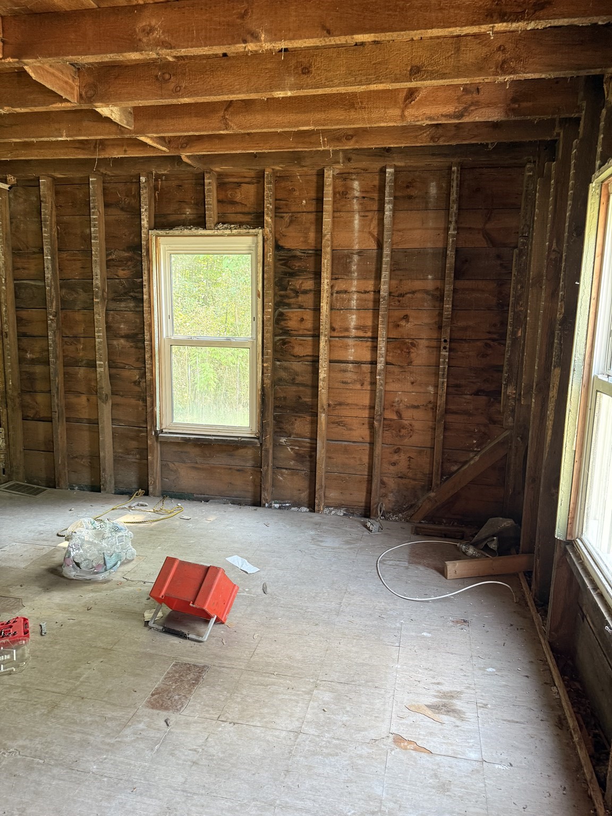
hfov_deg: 56.8
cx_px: 306
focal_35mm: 24
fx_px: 566
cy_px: 408
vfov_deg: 71.6
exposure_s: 1/65
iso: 200
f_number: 1.78
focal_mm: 6.76
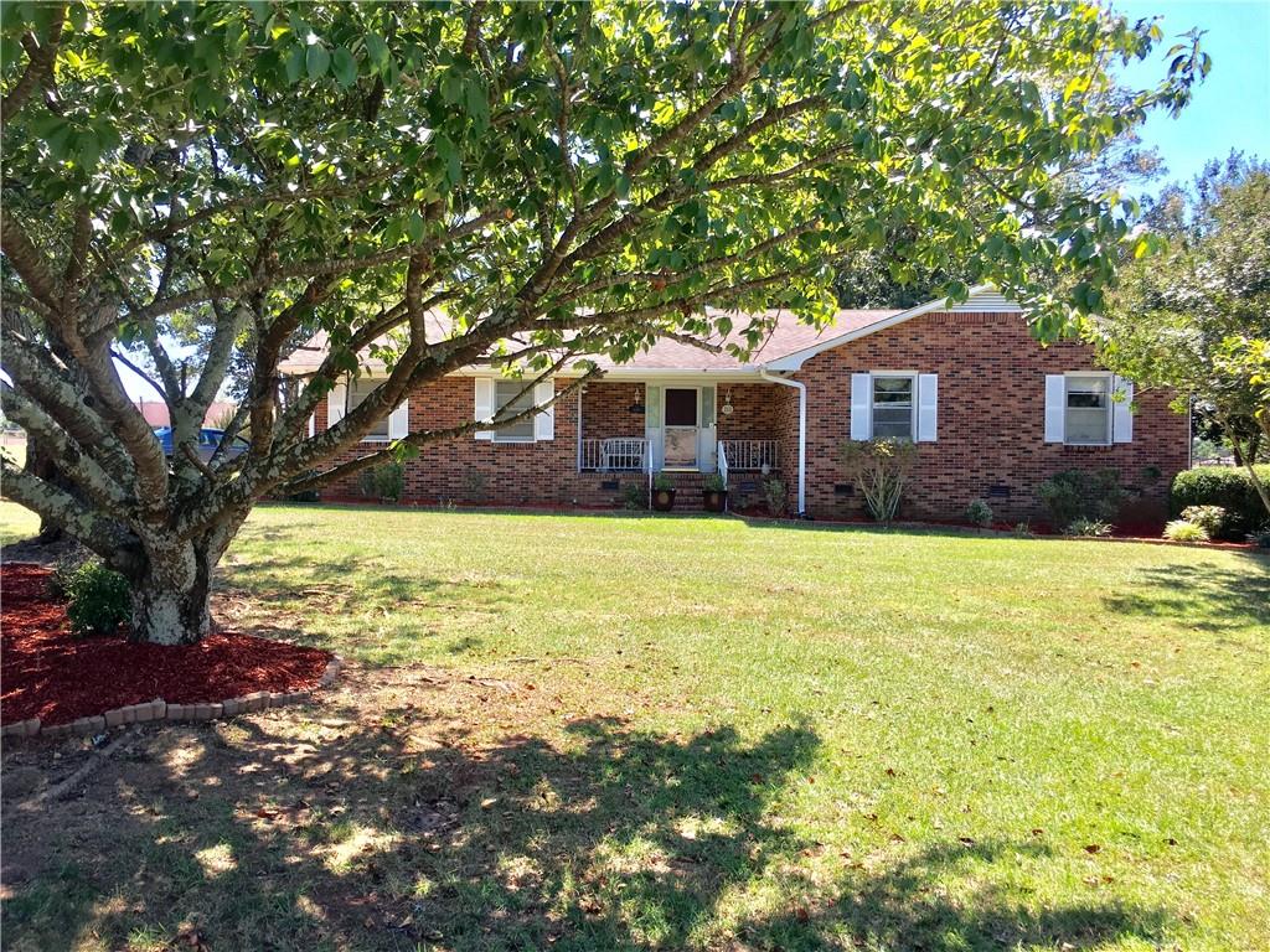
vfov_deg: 48.2
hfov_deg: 61.7
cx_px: 635
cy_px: 476
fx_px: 1064
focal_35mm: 29
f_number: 2.2
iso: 25
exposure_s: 1/392
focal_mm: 4.15
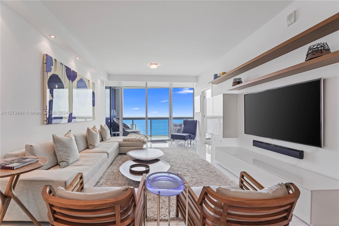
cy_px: 113
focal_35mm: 14
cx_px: 170
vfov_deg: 81.2
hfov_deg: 104.3
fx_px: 132
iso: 100
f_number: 11
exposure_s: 1/3
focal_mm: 14
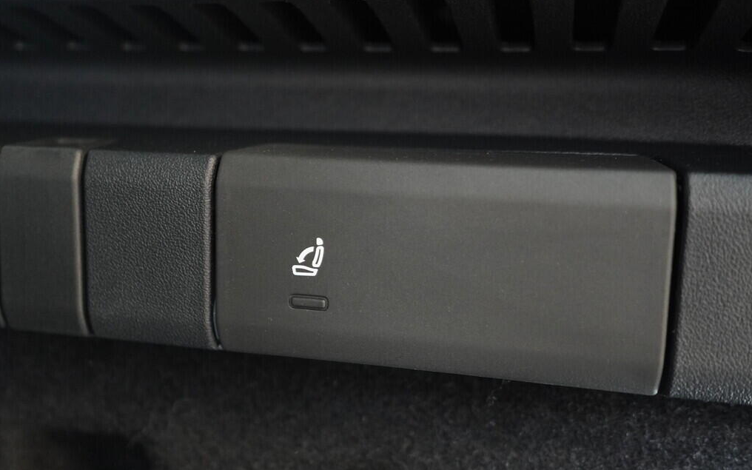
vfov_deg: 34.4
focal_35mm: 37
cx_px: 377
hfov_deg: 52.7
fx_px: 758
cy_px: 245
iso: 2000
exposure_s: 1/40
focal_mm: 24
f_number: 2.8
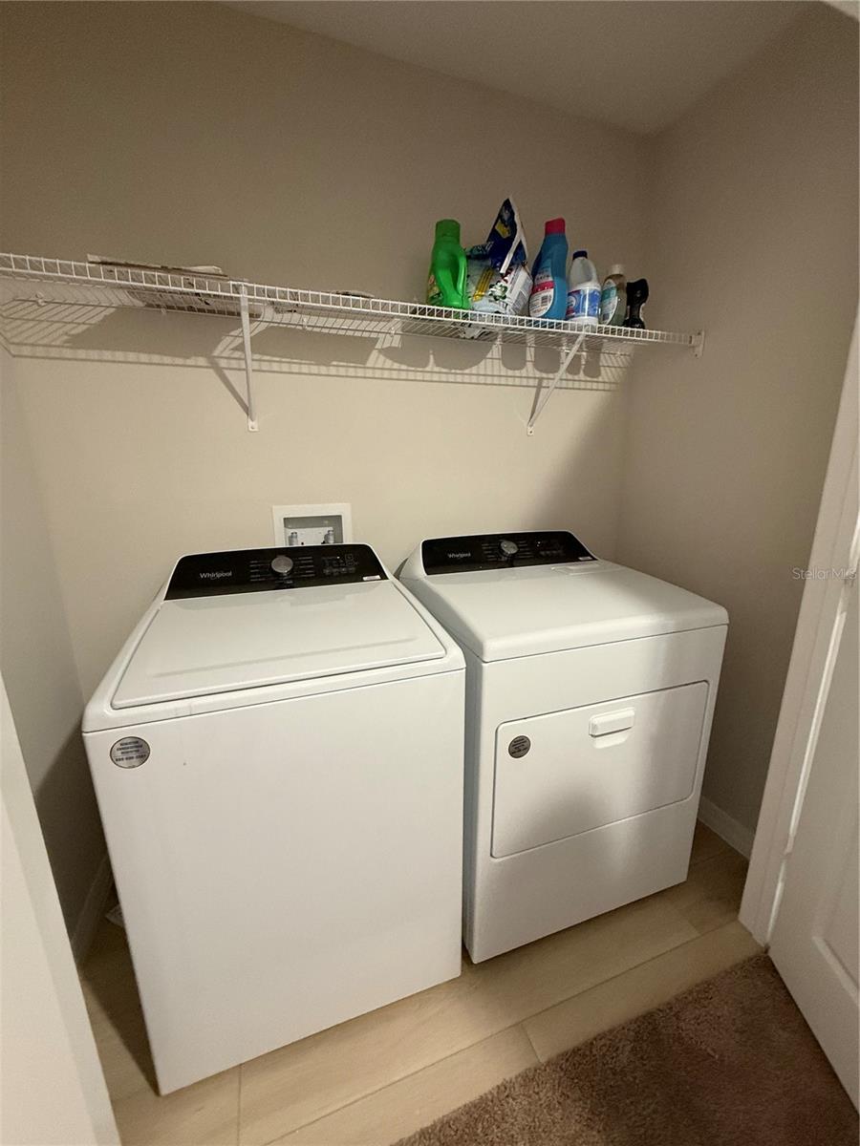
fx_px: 464
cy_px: 573
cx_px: 430
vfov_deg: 102.1
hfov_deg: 85.7
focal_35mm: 14
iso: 500
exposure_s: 1/60
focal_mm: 2.22
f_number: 2.2
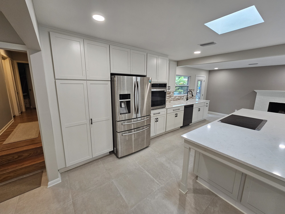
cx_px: 142
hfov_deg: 106.2
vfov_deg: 89.9
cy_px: 107
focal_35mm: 13
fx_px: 107
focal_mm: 2.2
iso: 125
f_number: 2.2
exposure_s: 1/60
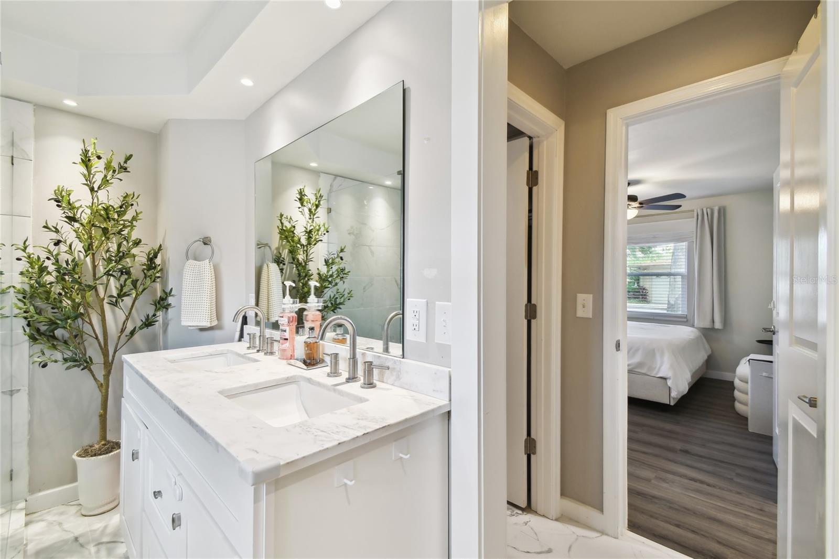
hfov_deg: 100.4
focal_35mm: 15
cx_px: 420
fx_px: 349
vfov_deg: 77.3
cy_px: 280
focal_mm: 10
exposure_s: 1/13
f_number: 7.1
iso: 100
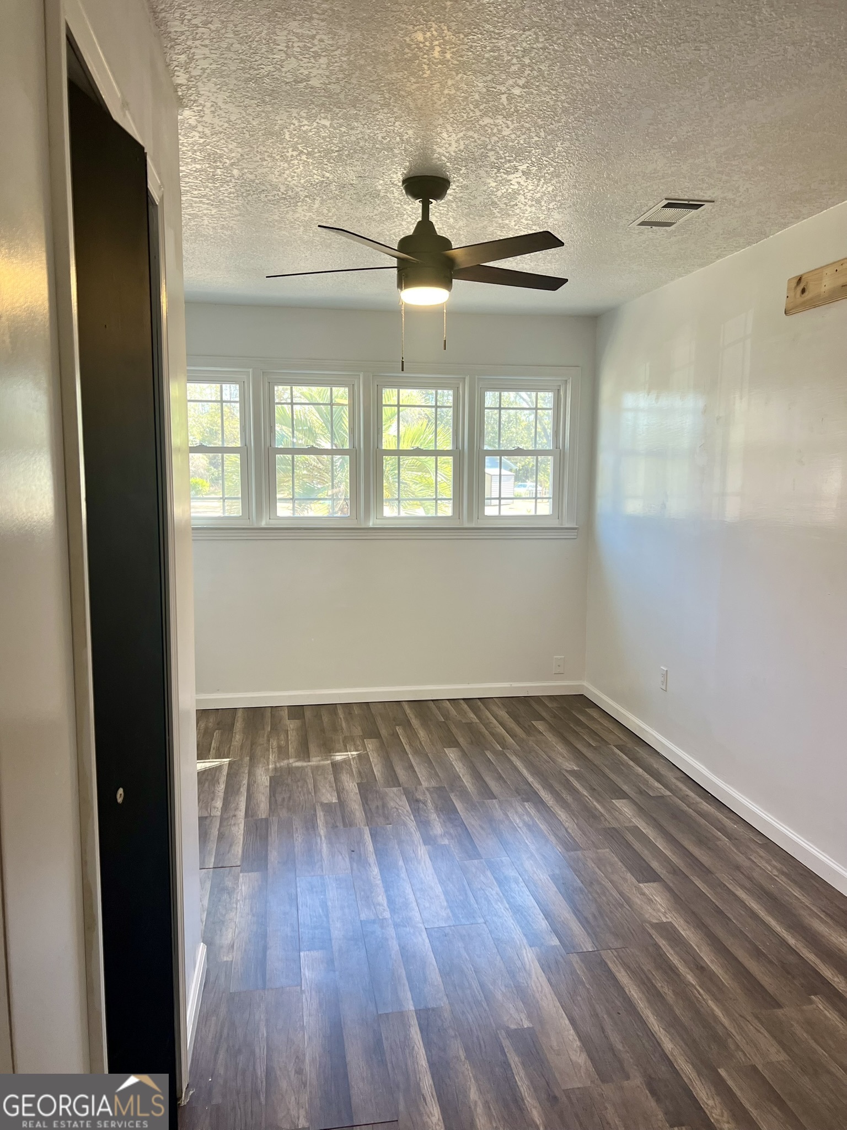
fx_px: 848
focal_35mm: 26
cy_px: 565
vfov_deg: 67.3
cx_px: 424
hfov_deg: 53.1
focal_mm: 5.7
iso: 100
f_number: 1.5
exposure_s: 1/120
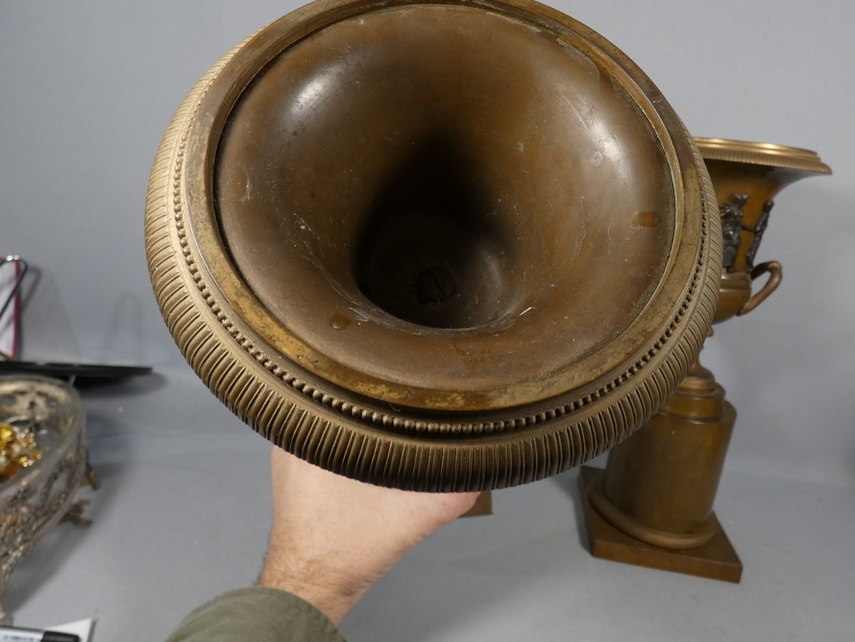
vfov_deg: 58.7
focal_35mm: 23
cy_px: 284
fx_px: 568
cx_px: 467
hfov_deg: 73.7
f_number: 2.8
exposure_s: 1/80
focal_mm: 3.6
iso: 80
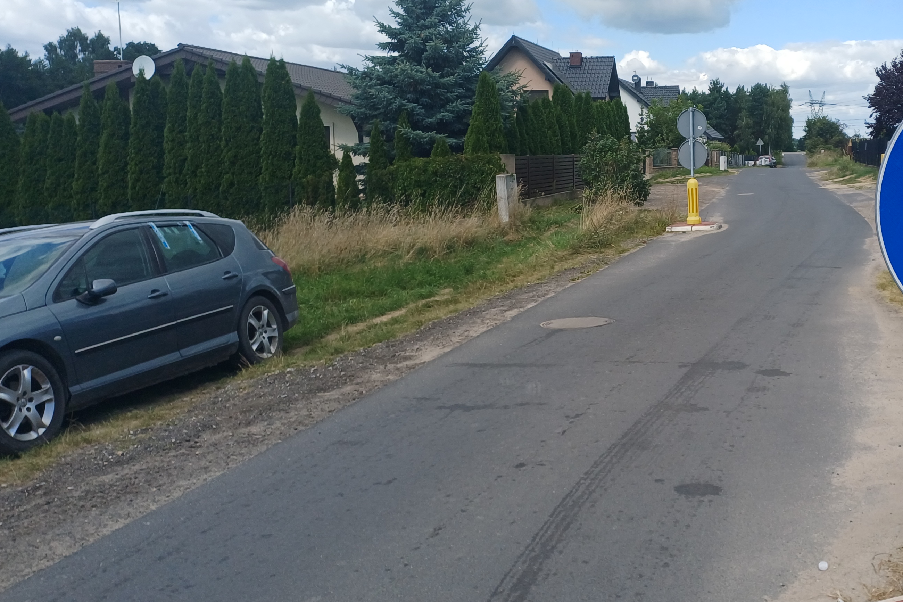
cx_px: 657
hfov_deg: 47.0
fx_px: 1003
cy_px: 240
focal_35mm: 40
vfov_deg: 33.3
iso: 50
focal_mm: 4.65
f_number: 1.8
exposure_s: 1/1024
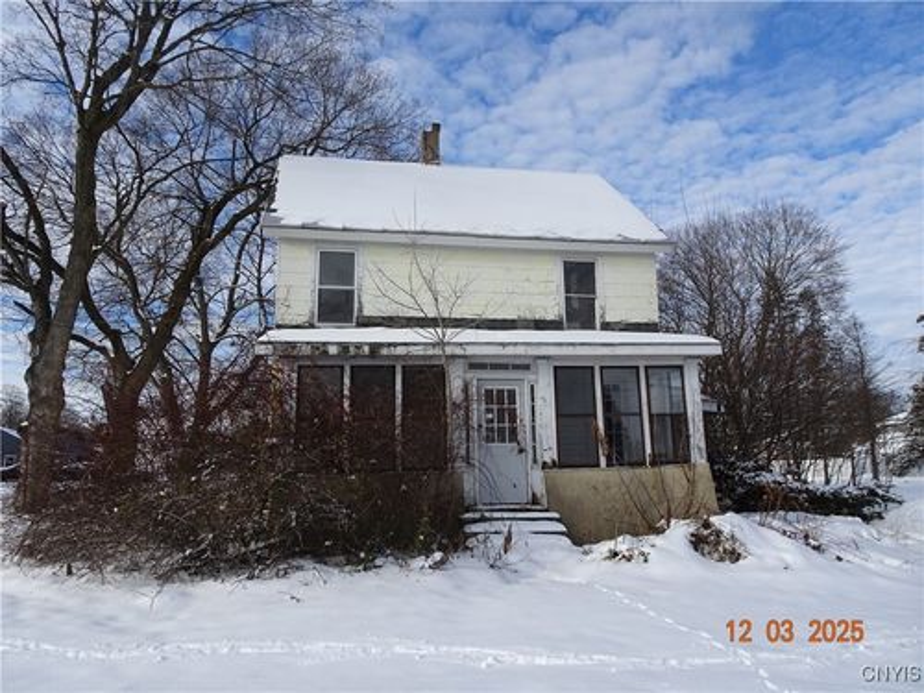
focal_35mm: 24
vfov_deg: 56.8
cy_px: 346
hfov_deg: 71.6
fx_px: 641
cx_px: 462
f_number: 3.5
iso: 80
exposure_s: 1/800
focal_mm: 4.1
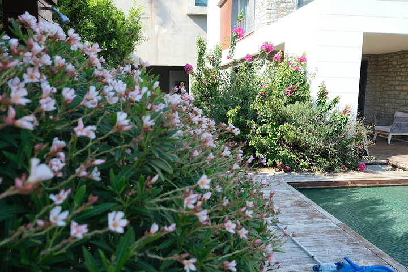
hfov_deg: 67.4
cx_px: 204
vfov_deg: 47.9
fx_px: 306
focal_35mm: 27
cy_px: 136
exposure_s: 1/170
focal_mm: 18
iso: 160
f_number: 5
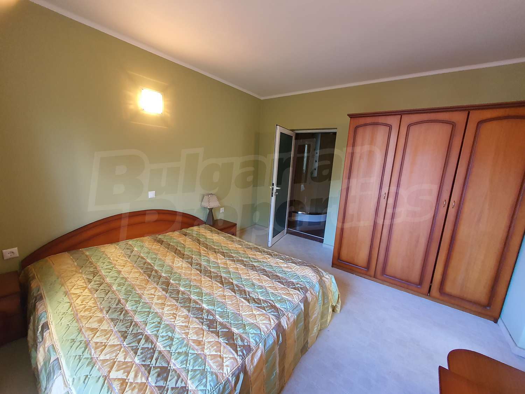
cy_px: 197
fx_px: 197
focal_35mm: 13
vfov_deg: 89.9
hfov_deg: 106.2
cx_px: 262
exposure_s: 1/33
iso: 400
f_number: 2.2
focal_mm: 1.8
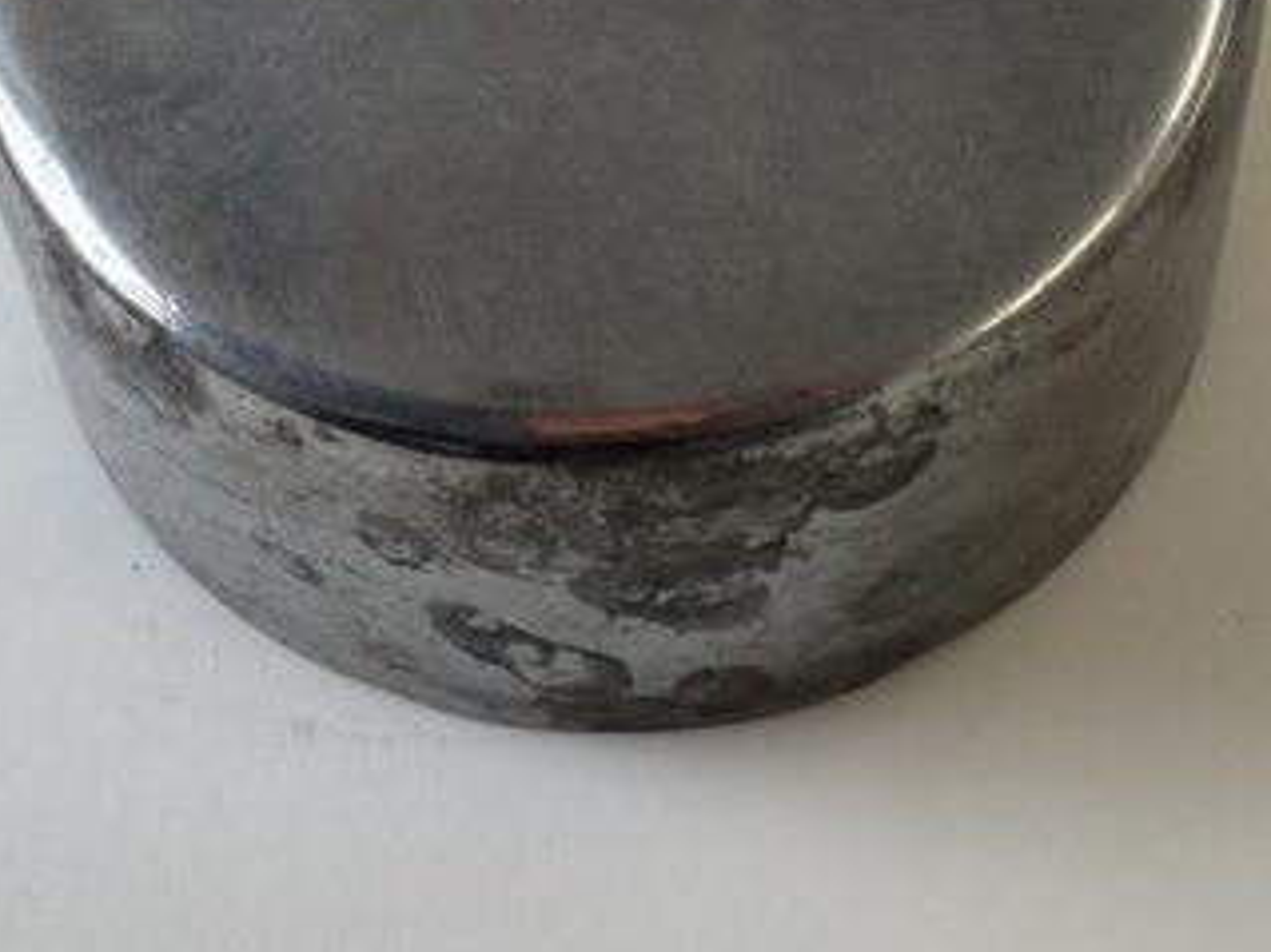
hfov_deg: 25.3
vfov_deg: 18.6
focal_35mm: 77
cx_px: 510
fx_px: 2826
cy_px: 4
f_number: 2.2
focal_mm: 2.22
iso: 100
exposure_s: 1/100
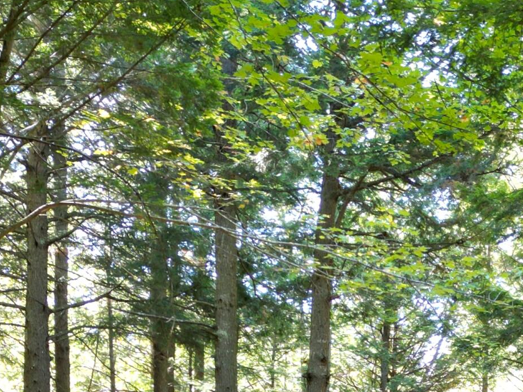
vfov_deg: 17.0
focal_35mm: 78
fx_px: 1178
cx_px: 410
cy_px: 602
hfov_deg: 24.7
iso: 100
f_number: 1.7
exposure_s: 1/50
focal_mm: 6.72
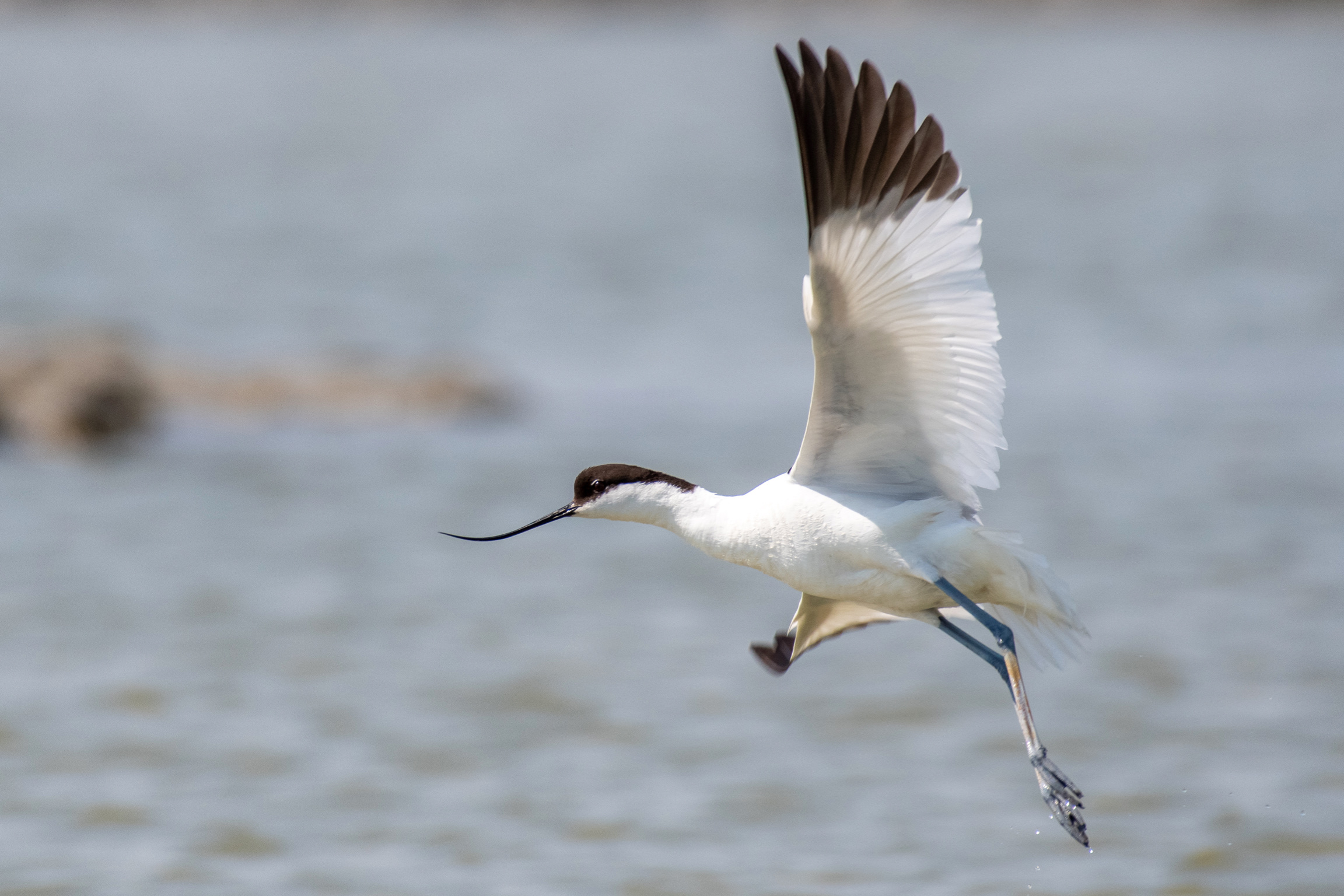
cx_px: 672
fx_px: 27998
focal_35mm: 750
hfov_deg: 2.7
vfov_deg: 1.8
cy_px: 448
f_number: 7.1
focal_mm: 500
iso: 500
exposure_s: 1/2000
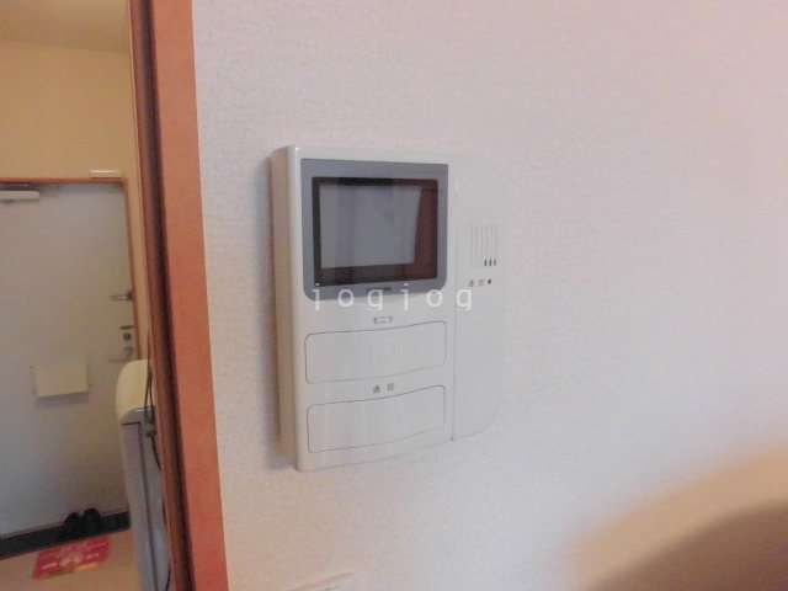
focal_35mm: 24
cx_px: 394
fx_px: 546
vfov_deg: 56.8
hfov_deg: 71.6
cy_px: 296
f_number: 3.1
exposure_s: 1/40
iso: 250
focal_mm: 4.3
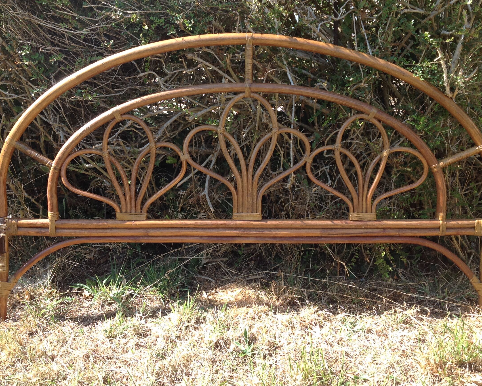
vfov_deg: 36.5
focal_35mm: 41
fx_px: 585
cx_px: 245
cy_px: 181
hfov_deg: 44.8
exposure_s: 1/329
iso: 50
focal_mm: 4.28
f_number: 2.4
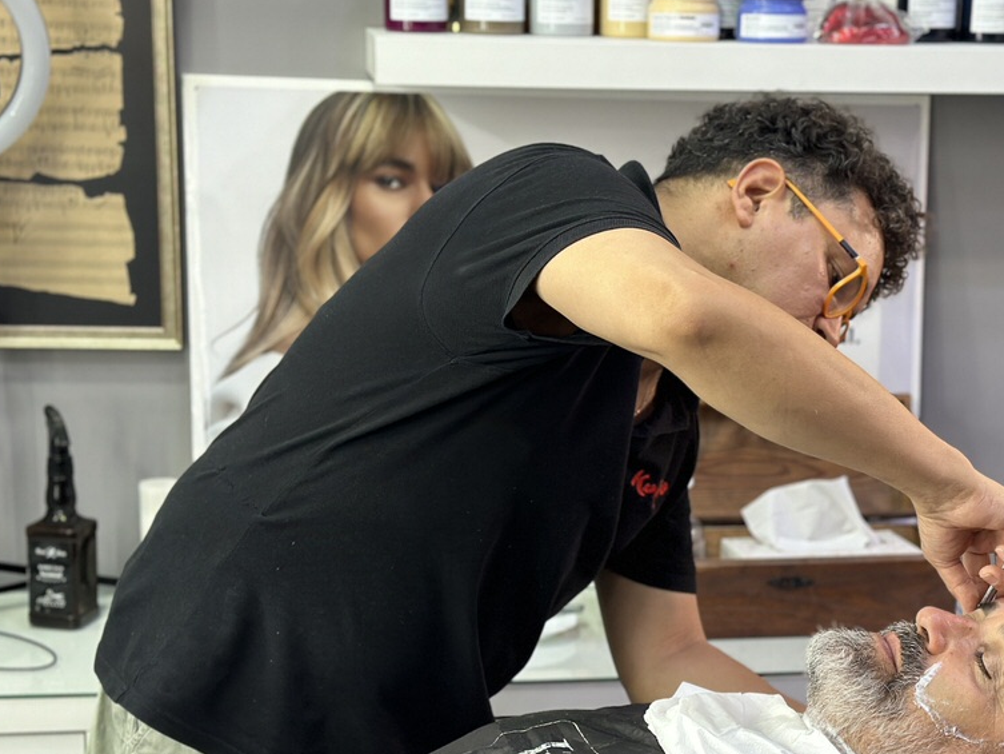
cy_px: 486
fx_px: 1973
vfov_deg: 21.6
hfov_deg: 28.4
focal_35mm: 68
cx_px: 650
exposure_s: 1/50
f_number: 1.78
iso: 160
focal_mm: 6.86
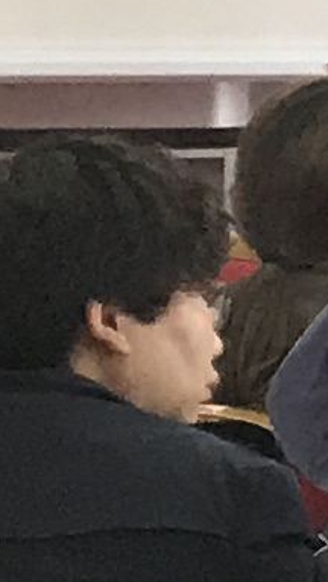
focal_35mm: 320
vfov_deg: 6.7
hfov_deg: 3.5
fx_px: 4948
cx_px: 1672
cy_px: -168
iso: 40
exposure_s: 1/17
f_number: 1.8
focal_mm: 3.99
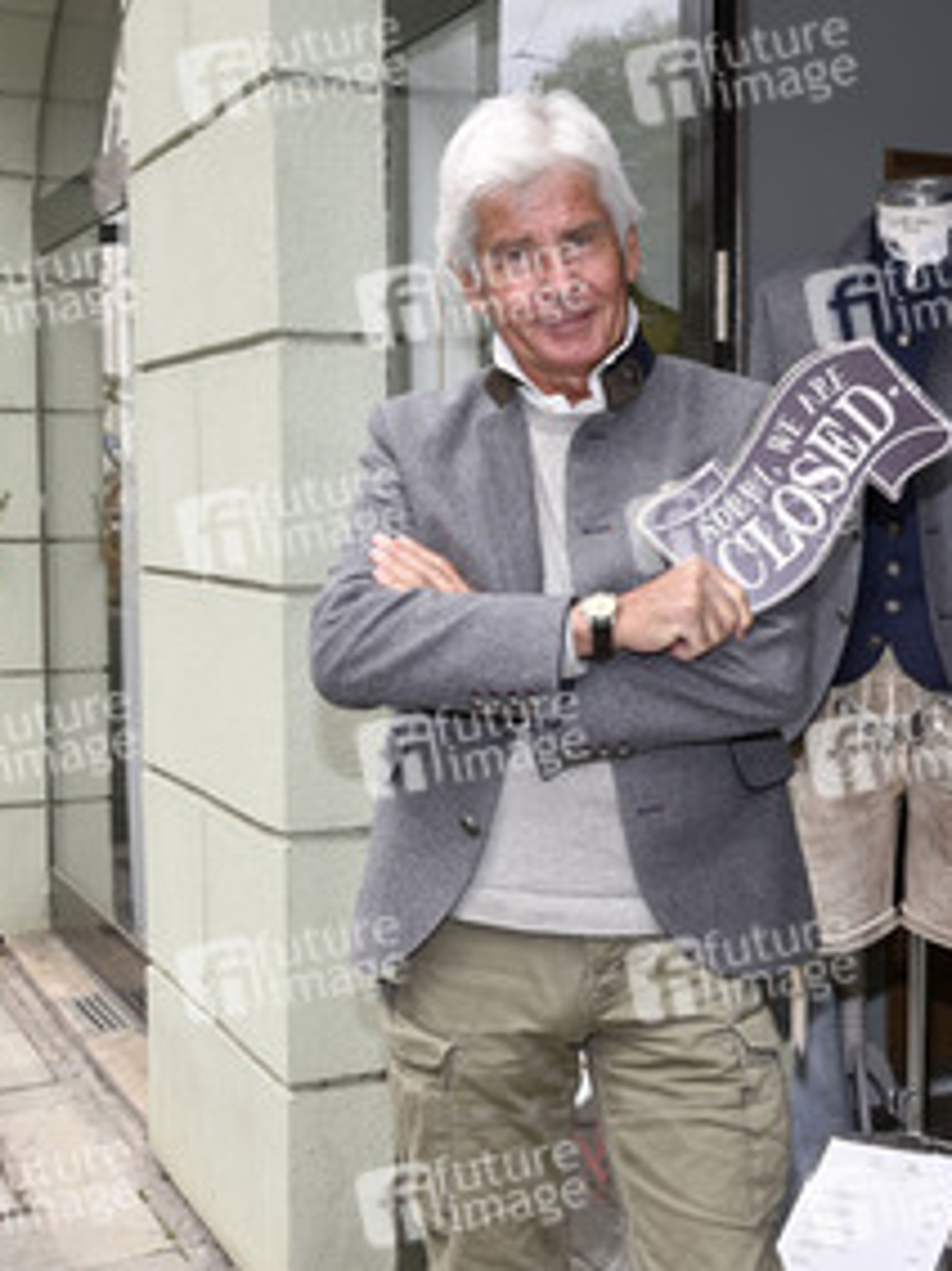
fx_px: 1908
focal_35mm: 52
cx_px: 802
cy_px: 633
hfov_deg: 27.3
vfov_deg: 36.8
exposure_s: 1/160
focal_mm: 34
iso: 400
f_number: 11
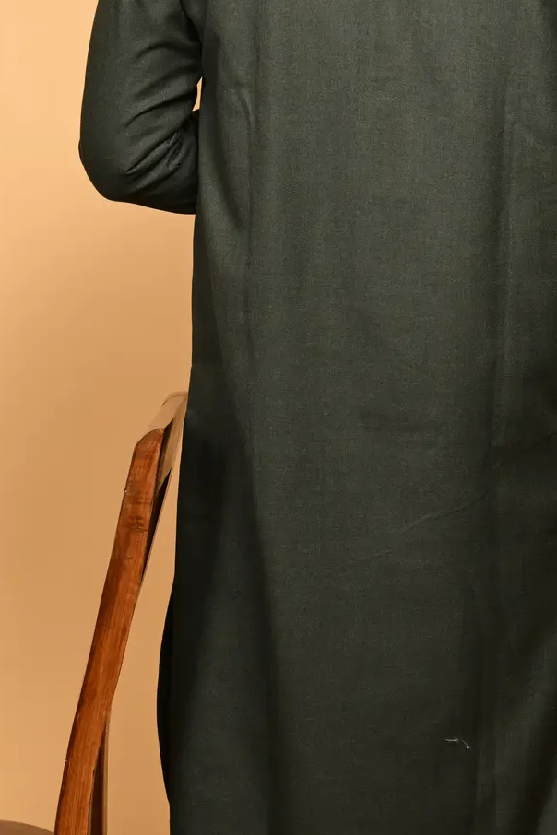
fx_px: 2808
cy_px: 399
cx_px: 330
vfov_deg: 16.9
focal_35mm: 121
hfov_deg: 11.3
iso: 160
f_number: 6.3
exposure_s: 1/200
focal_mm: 43
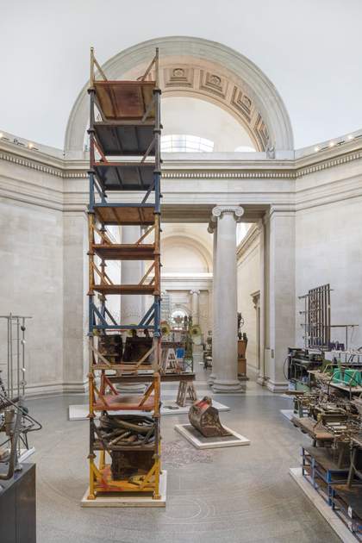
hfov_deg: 53.1
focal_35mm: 24
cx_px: 181
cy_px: 272
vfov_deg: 73.7
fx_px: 362
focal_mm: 24
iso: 100
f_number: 22
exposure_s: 4
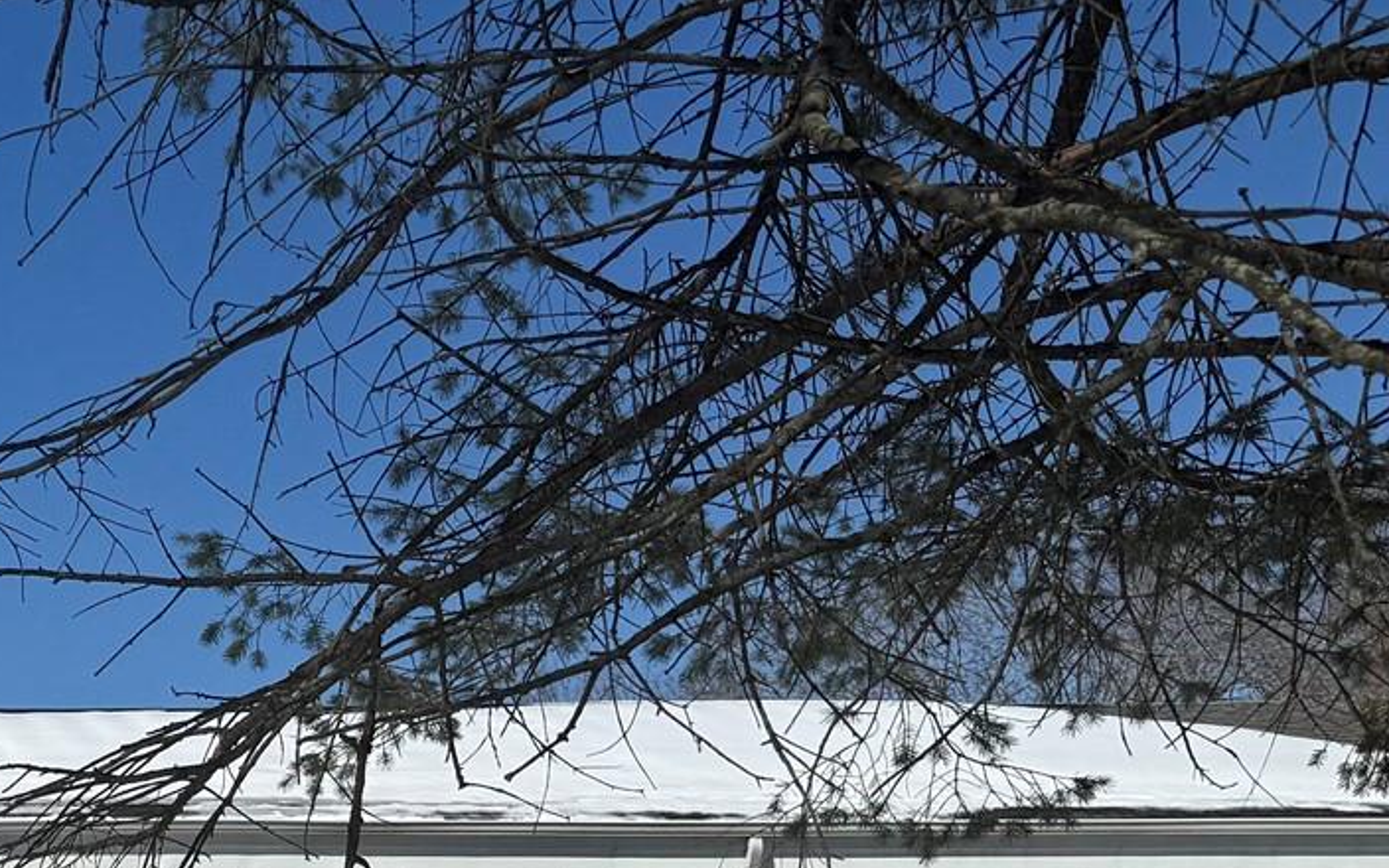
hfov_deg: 24.7
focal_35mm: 74
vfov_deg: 16.9
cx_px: -345
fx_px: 2801
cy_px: 1040
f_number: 1.78
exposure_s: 1/10309
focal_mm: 6.76
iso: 80
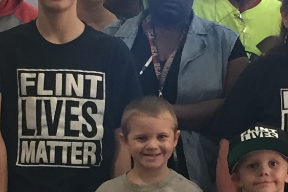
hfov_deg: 11.7
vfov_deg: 7.8
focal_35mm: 175
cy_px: 199
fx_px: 1400
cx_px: 152
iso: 100
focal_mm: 4.15
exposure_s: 1/30
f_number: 2.2
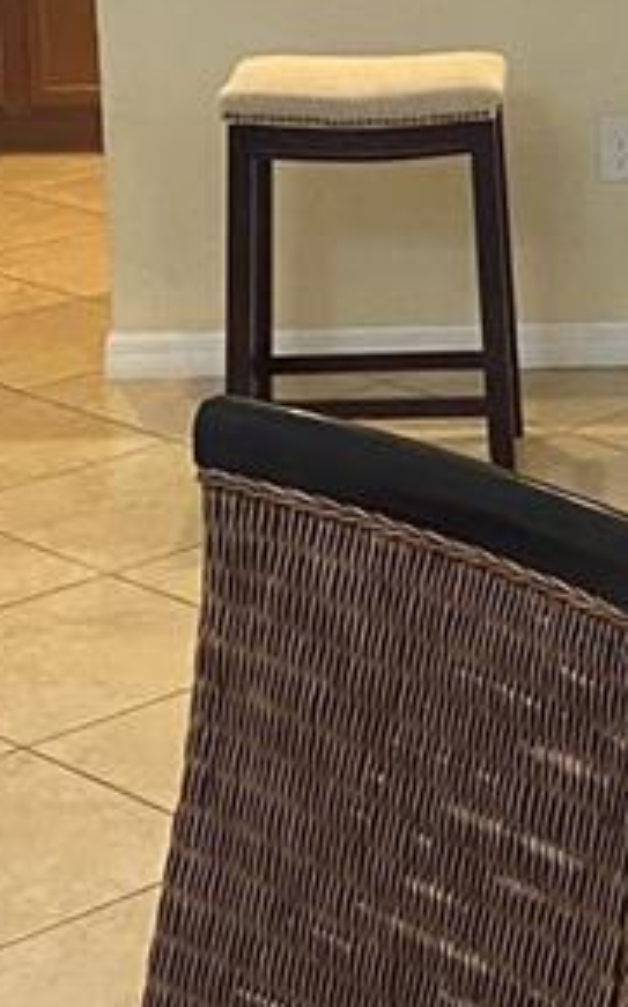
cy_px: 42
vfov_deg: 17.9
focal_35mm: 114
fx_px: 3125
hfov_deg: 11.2
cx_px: 788
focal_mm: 4.25
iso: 200
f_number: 1.8
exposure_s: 1/60
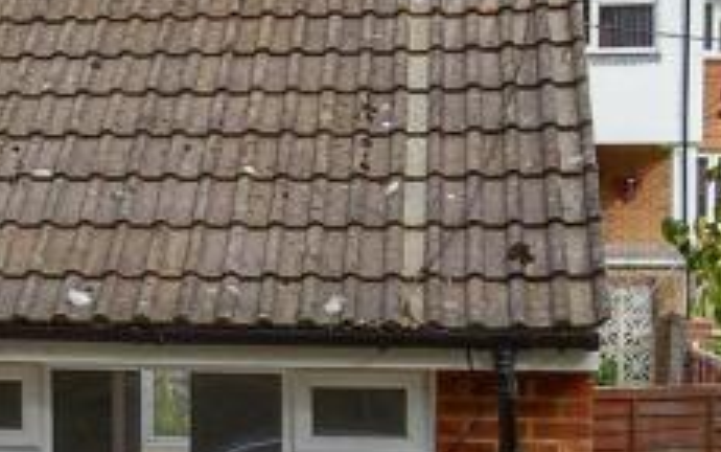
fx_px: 1966
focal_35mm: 100
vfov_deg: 12.6
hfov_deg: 19.3
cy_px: 636
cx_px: -204
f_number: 8
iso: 200
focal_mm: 15
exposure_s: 1/200
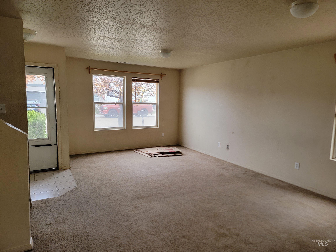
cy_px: 126
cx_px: 168
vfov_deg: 56.8
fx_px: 233
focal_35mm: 24
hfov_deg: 71.6
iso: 160
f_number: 1.8
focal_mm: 6.7
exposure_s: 1/120
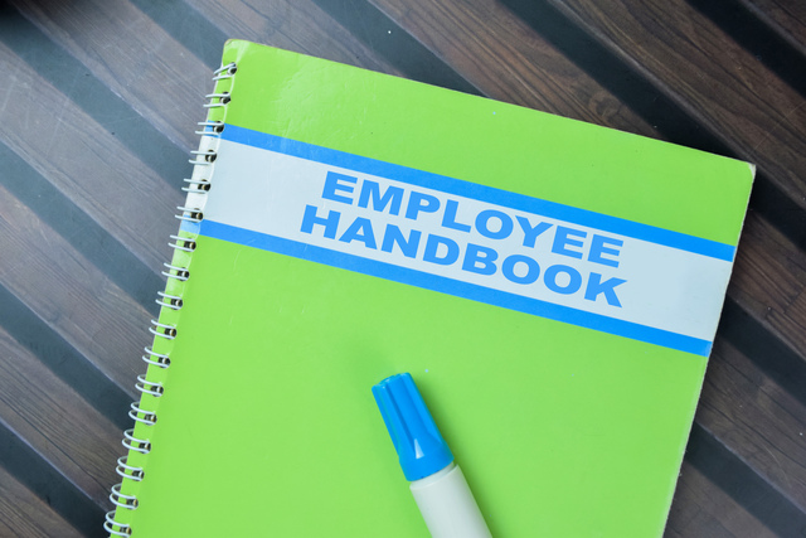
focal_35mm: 38
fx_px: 840
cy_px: 269
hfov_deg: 51.3
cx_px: 403
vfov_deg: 35.5
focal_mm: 25
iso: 800
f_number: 7.1
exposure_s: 1/60
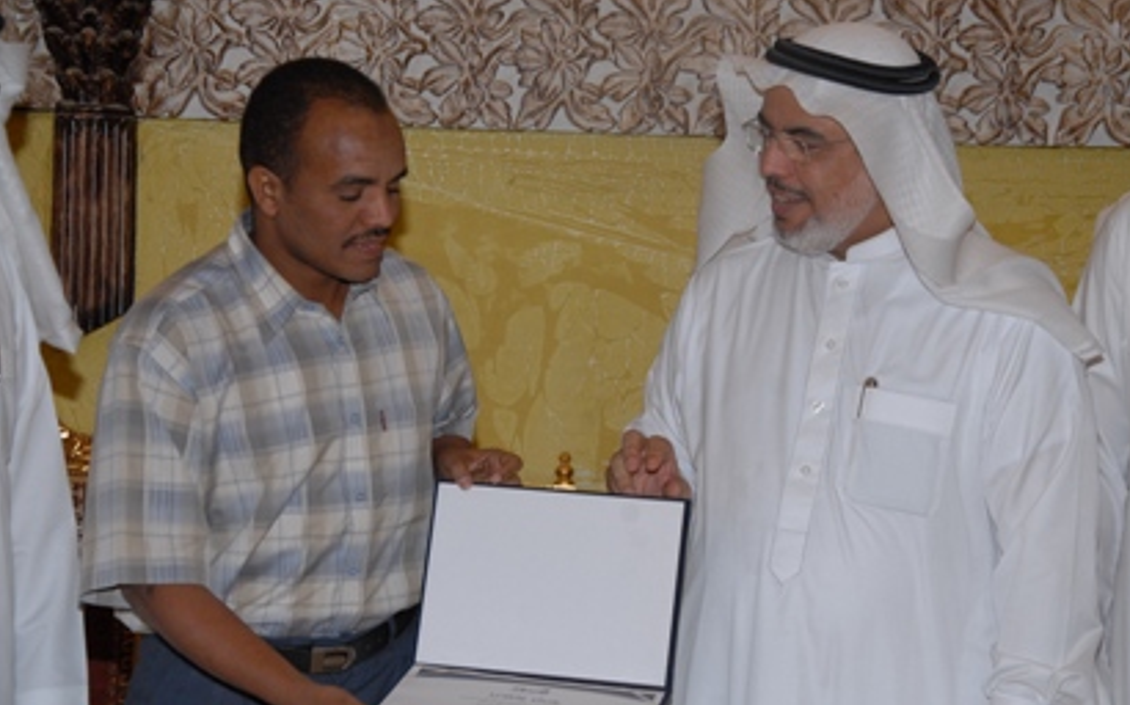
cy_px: 372
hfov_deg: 21.4
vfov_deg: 13.5
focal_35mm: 97
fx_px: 2986
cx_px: 609
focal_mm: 58
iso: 500
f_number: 8
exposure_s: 1/80
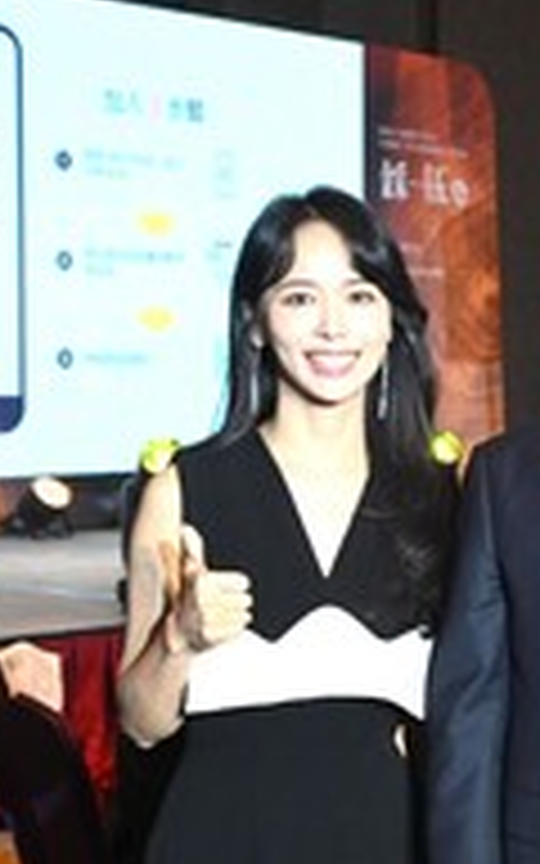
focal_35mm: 89
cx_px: 868
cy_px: 457
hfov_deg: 13.6
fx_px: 2096
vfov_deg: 23.3
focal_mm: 42
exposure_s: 1/100
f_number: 7.1
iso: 1600
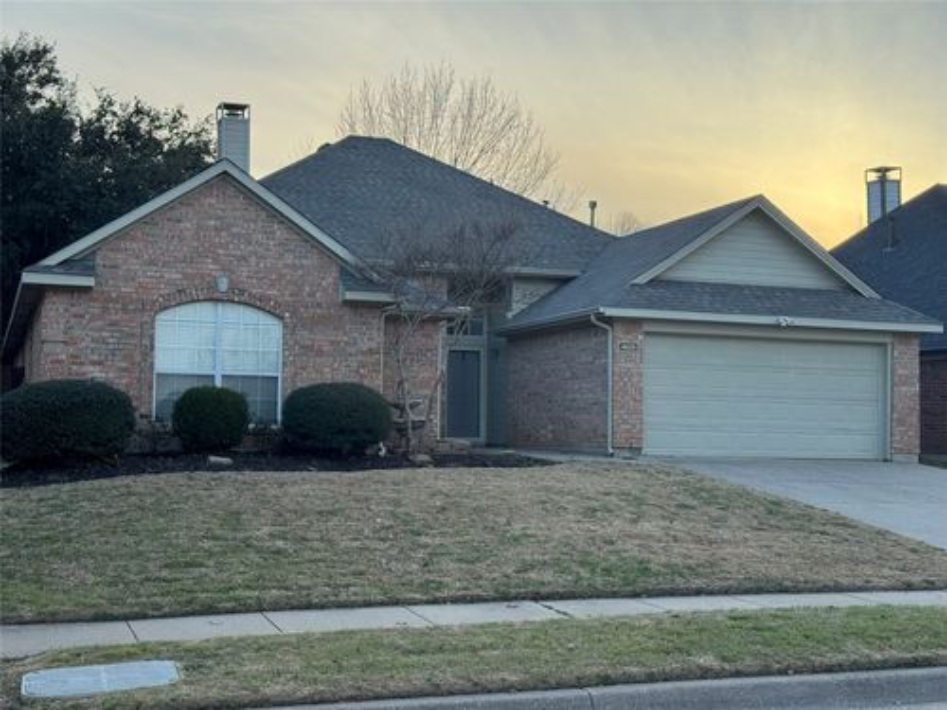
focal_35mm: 48
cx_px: 474
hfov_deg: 39.7
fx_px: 1313
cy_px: 355
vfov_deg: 30.3
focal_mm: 6.76
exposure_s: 1/1094
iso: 64
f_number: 1.78
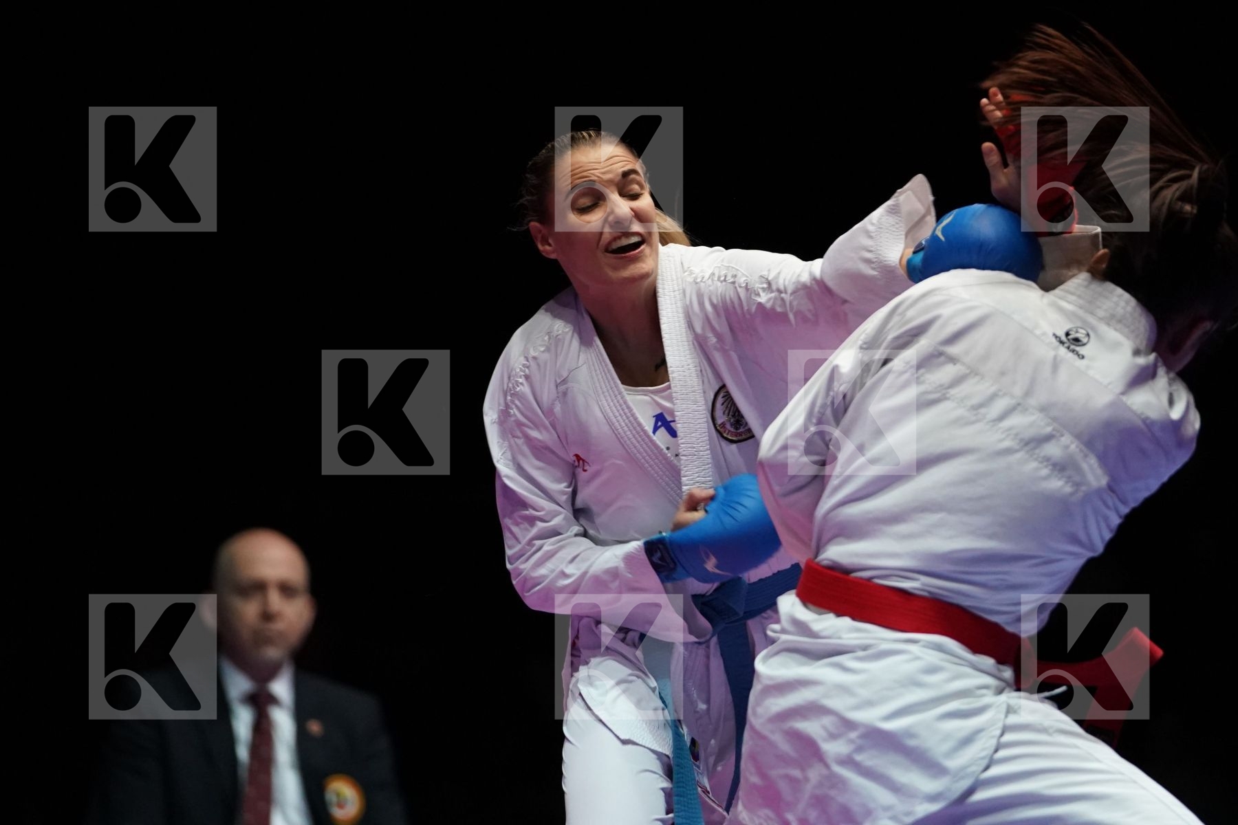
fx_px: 9319
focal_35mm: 271
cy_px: 412
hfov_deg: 7.6
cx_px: 619
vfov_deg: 5.1
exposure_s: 1/1000
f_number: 2.8
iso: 3200
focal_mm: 181
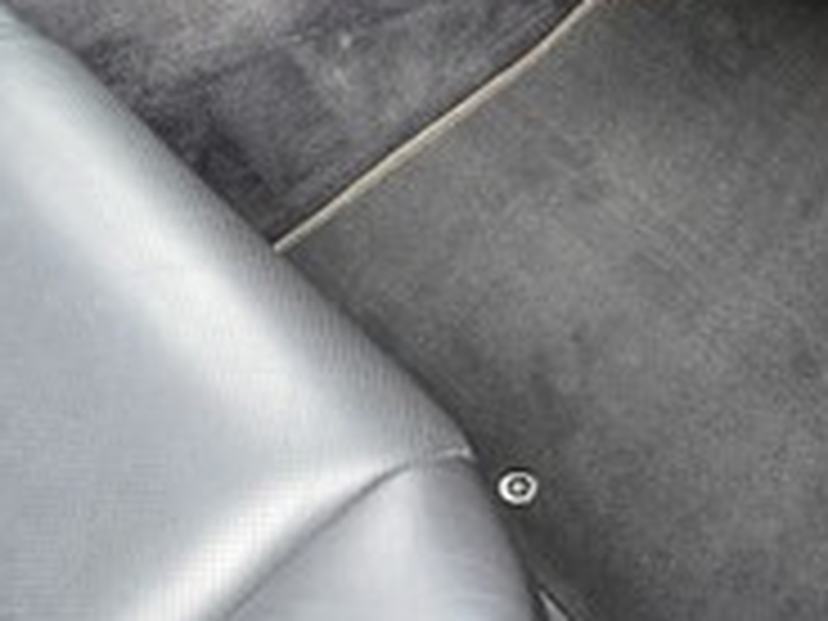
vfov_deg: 24.8
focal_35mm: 59
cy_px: 243
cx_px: 788
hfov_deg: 30.8
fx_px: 1411
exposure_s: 1/15
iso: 800
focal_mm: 18
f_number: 7.1
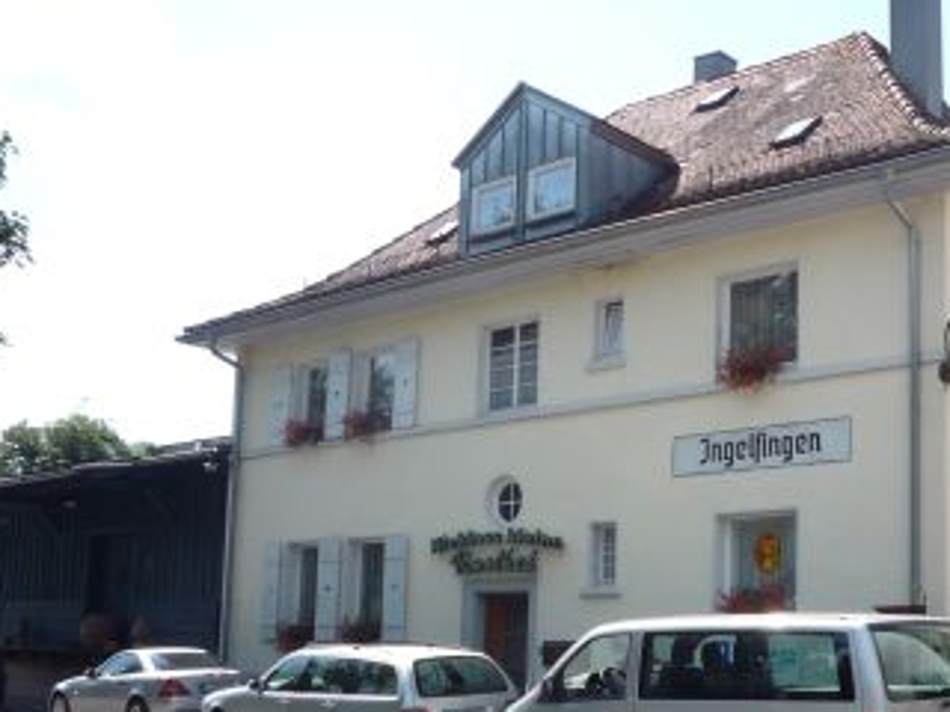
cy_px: 501
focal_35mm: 48
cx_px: 650
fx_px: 1317
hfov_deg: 39.1
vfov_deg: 29.9
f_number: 4
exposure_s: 1/400
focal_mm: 5.2
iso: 100
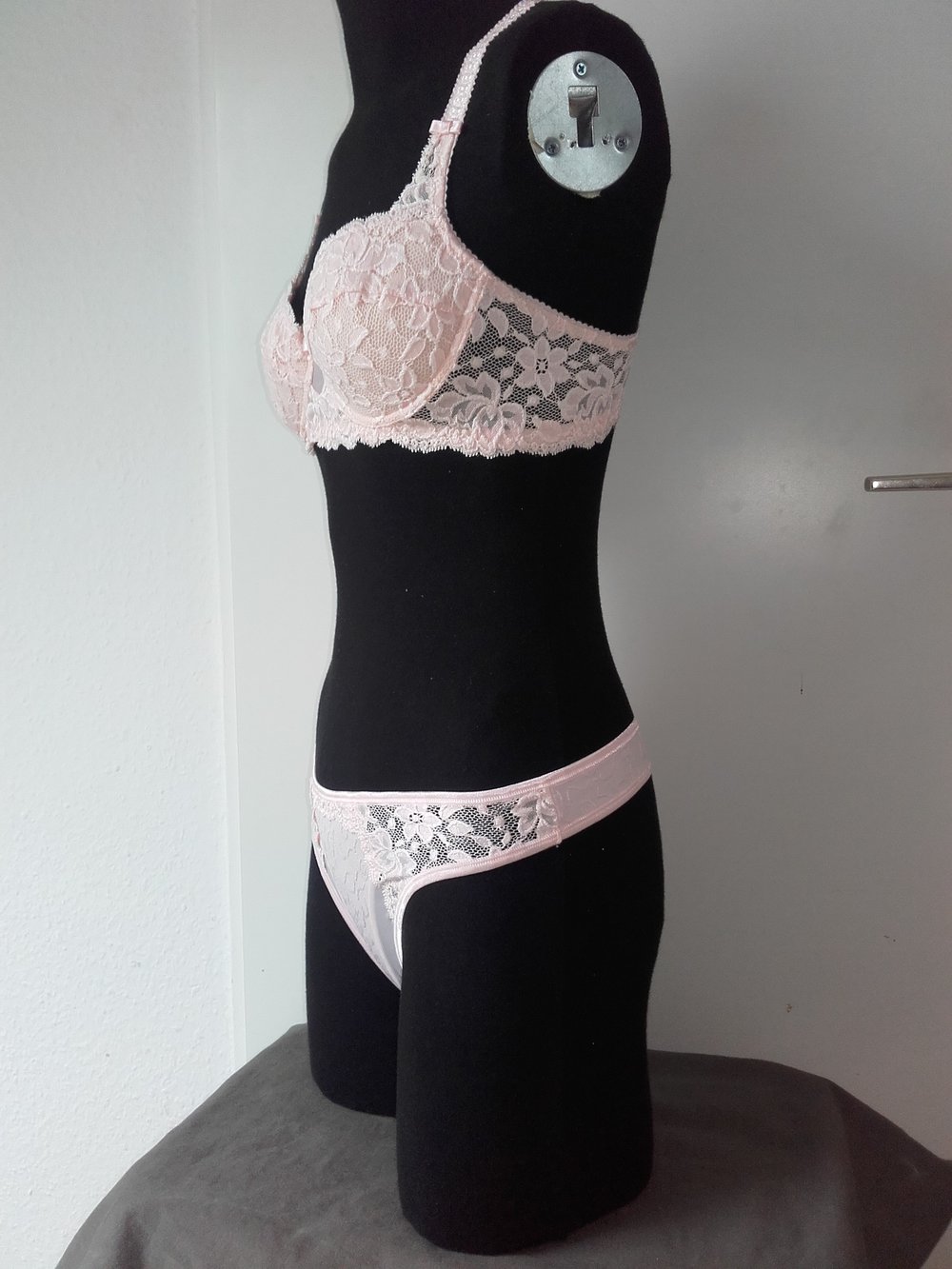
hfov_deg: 45.4
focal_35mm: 31
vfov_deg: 58.3
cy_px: 634
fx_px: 1137
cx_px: 476
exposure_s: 1/33
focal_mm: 3.31
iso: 50
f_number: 2.2
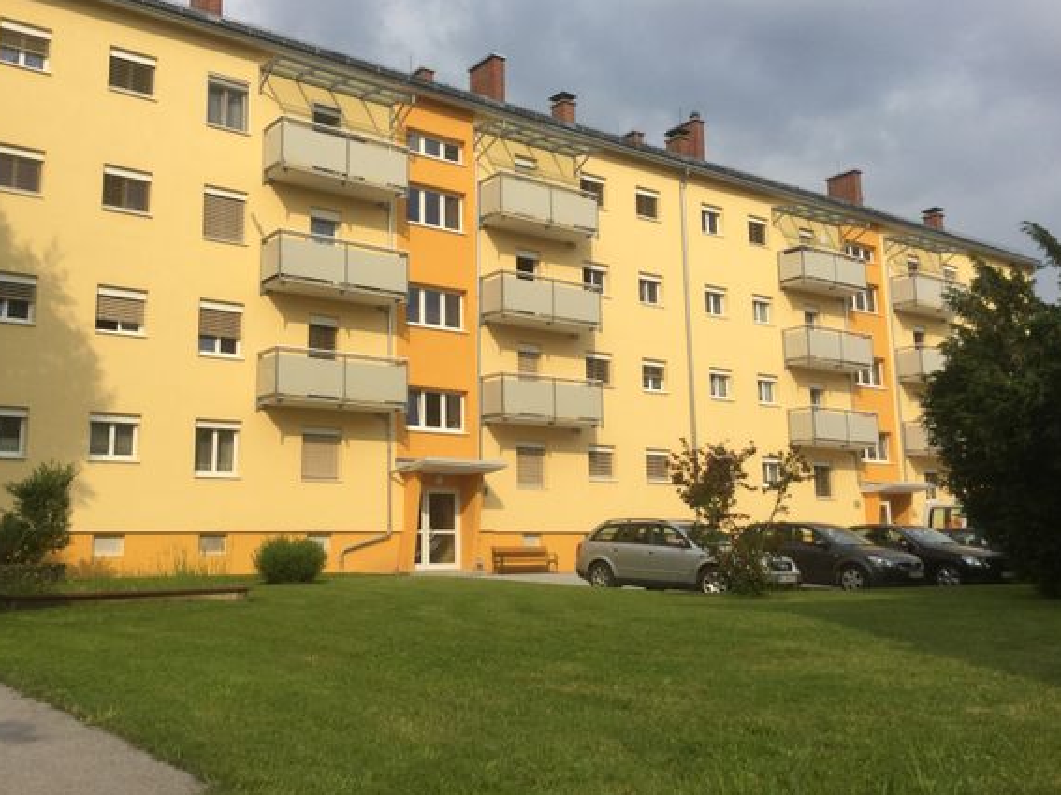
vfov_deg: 40.6
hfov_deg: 52.6
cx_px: 485
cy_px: 355
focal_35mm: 35
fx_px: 1073
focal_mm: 3.3
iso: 25
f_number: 2.4
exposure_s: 1/1508
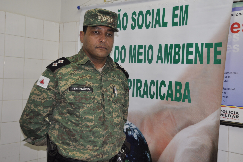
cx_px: 122
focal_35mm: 46
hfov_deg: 42.4
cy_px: 81
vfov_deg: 28.9
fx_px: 313
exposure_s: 1/60
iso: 640
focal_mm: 31
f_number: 4.2
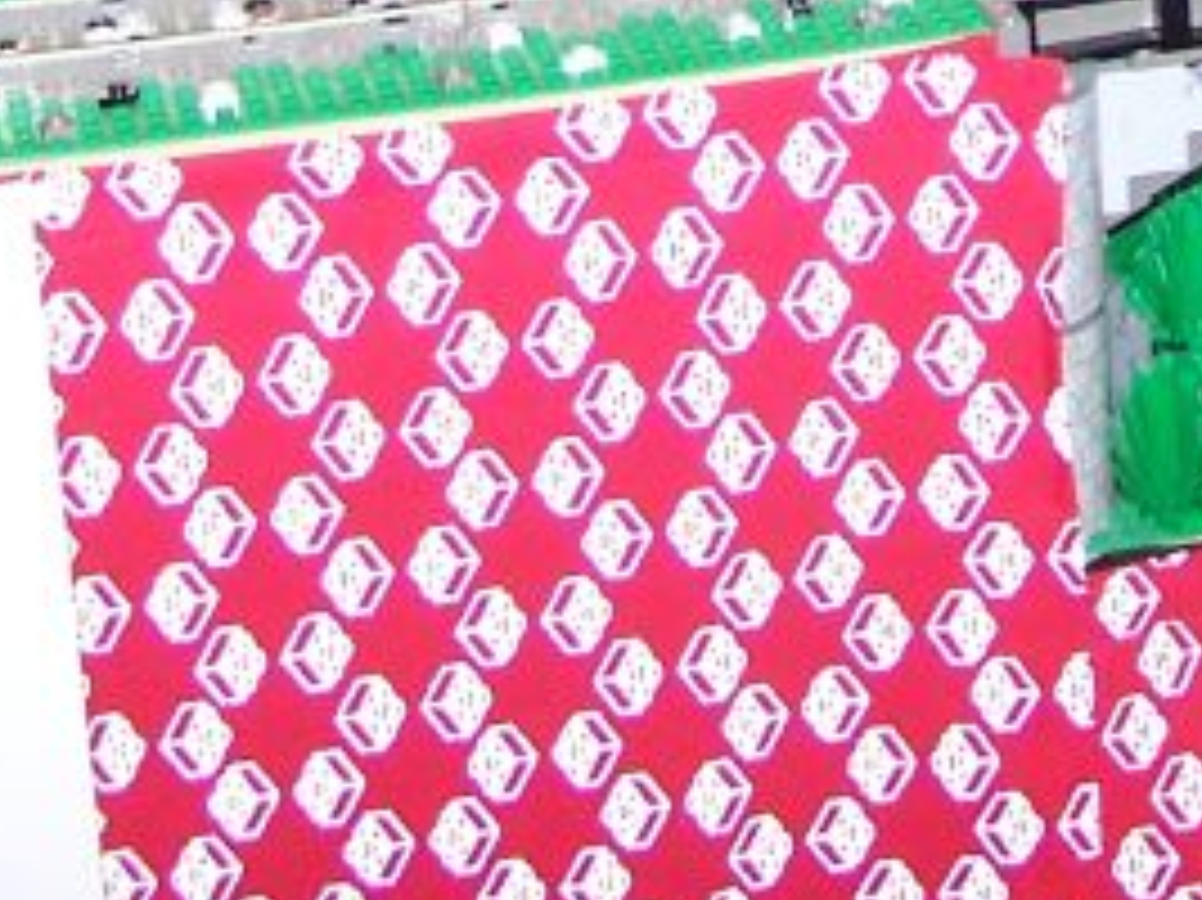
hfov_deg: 13.5
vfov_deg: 9.6
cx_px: 977
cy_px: -724
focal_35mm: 146
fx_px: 5067
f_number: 2.8
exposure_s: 1/60
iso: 140
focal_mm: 6.3
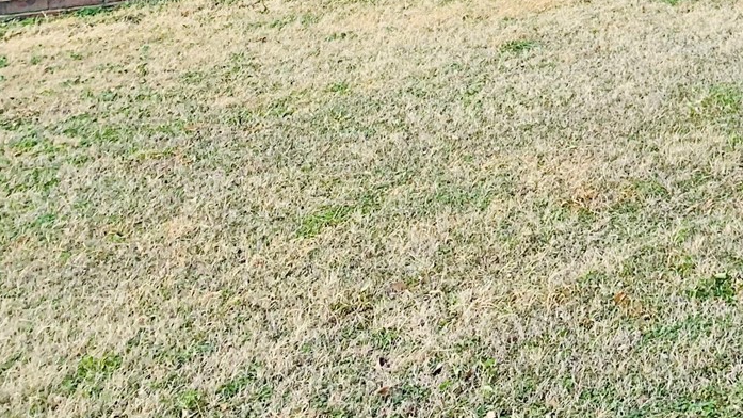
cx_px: 965
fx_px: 1537
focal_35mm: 78
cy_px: -331
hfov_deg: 23.9
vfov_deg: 13.8
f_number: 1.8
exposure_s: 1/864
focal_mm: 4.25
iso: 25
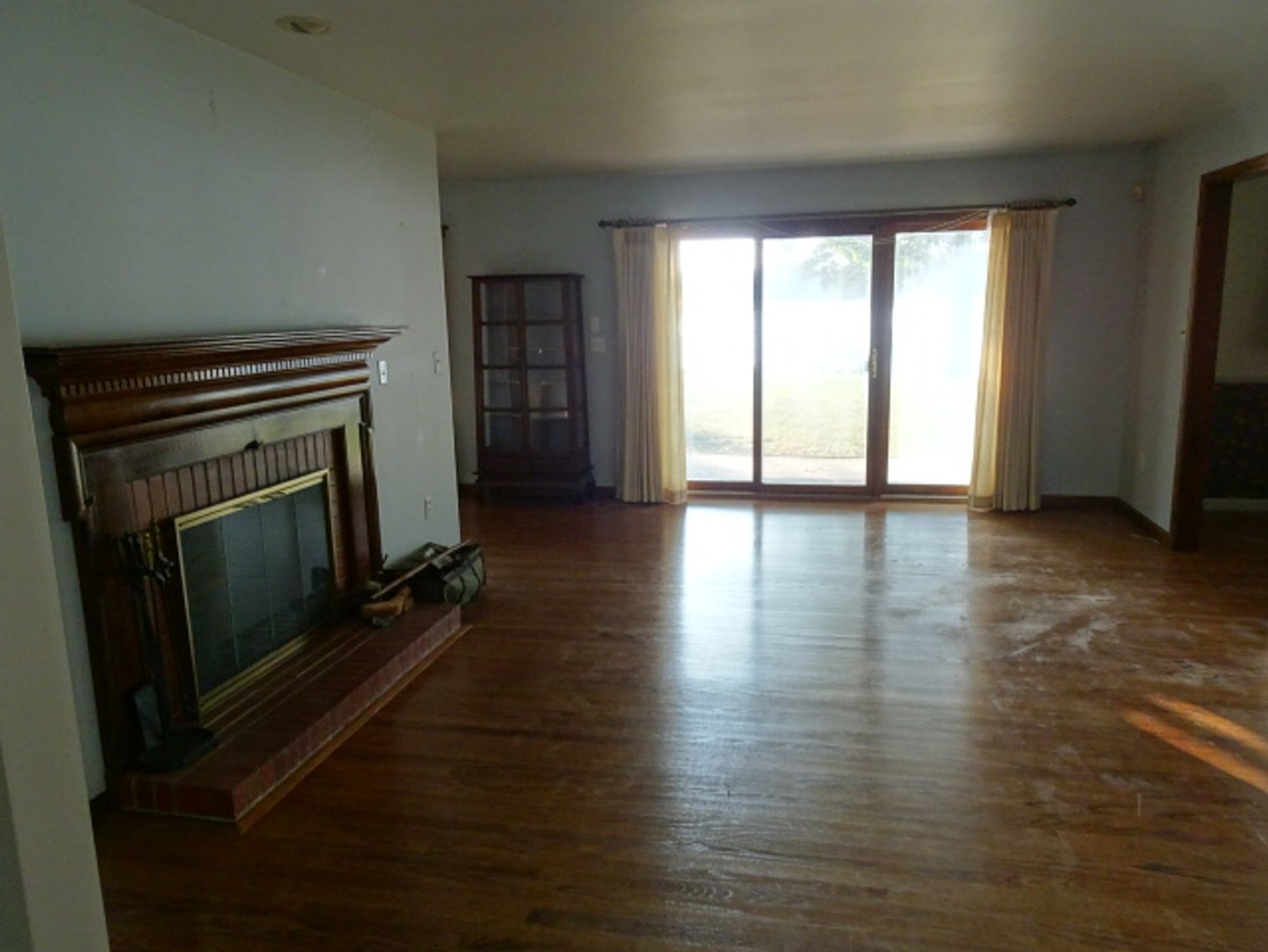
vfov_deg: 56.8
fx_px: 879
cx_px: 634
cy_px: 476
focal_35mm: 24
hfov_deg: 71.6
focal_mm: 4.1
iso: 160
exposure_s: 1/30
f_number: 3.5
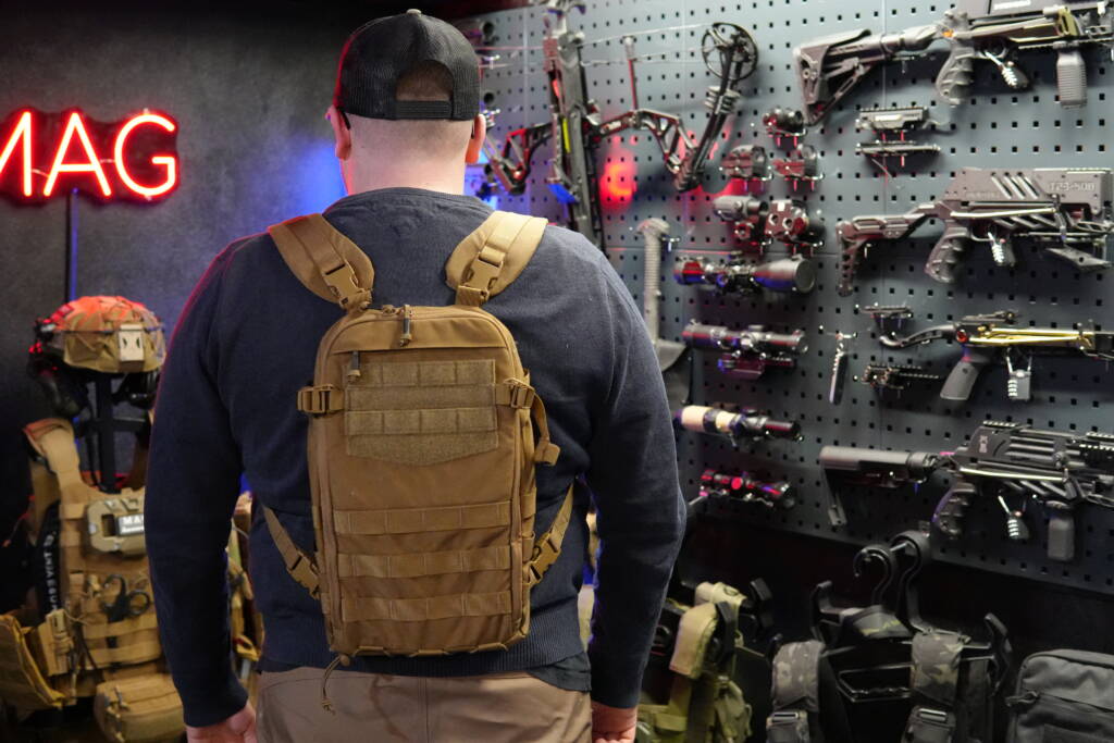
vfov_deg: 29.9
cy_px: 372
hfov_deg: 43.6
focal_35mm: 45
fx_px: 1393
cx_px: 557
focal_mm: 30
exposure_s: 1/160
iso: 6400
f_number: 3.2
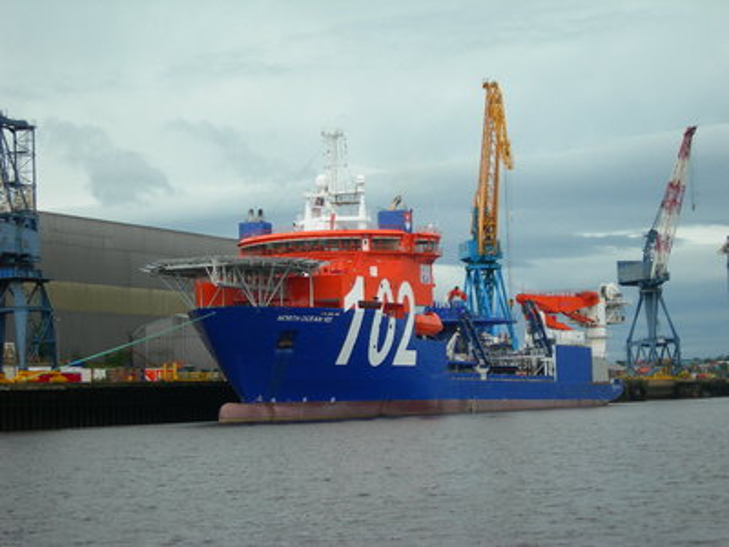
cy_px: 274
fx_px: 1937
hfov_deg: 21.3
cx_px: 364
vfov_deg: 16.1
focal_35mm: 92
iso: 50
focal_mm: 19.1
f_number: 4.3
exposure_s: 1/264
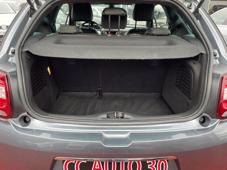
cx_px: 114
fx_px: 170
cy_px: 85
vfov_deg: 53.1
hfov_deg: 67.3
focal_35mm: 26
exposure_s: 1/192
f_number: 1.6
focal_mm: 4.2
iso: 32
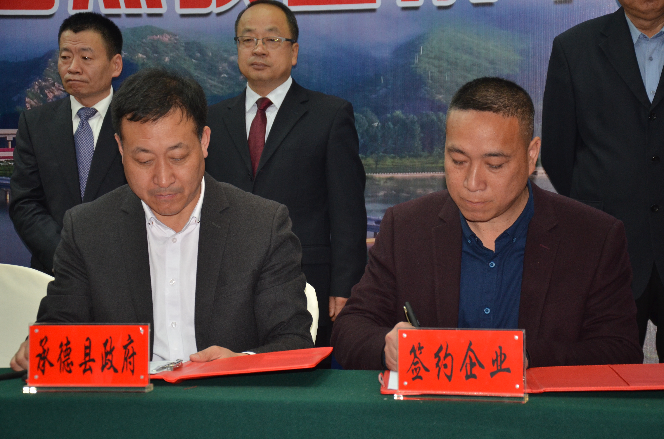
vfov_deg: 15.6
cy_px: 220
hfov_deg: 23.4
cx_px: 332
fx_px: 1601
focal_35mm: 87
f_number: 5
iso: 800
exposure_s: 1/60
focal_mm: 58
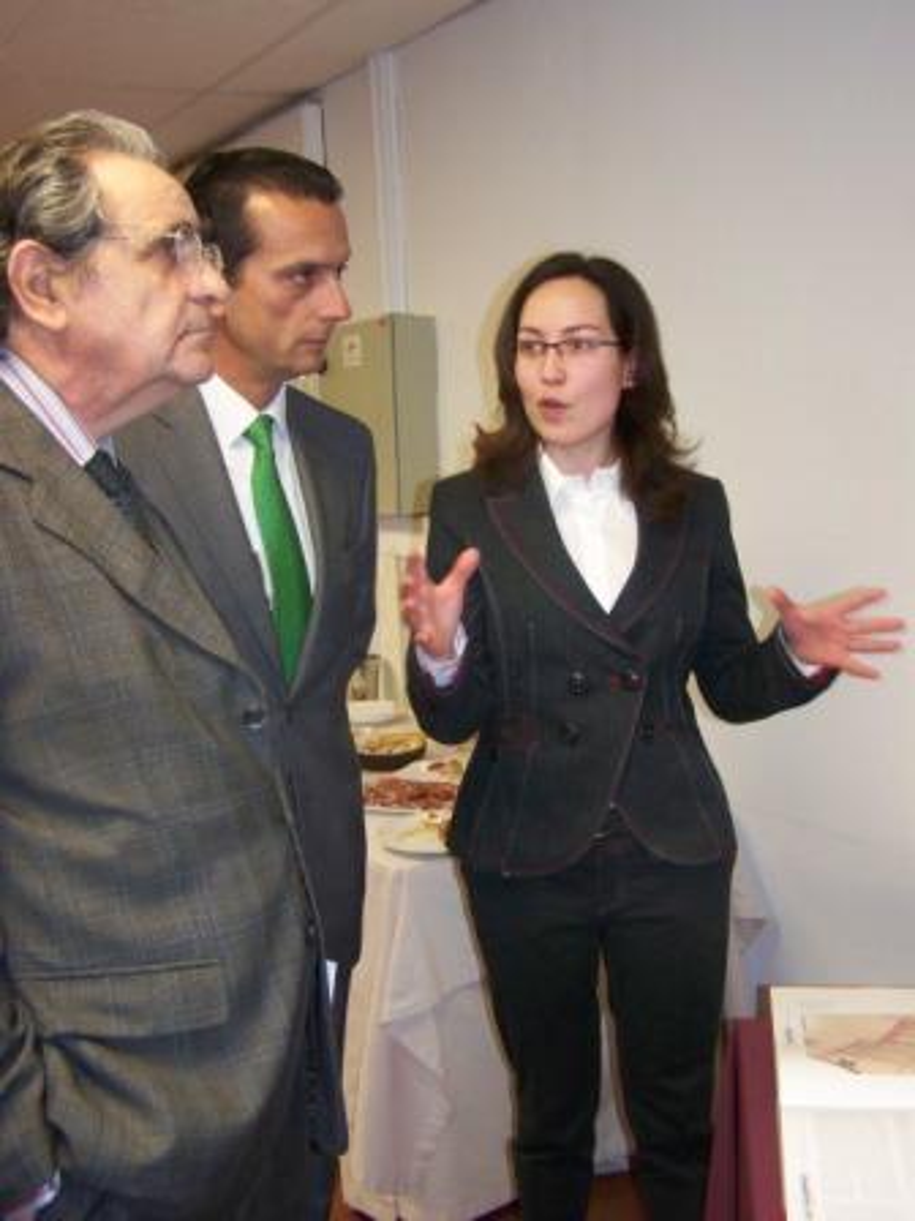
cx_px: 458
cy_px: 610
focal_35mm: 38
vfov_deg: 49.0
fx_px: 1339
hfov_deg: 37.7
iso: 200
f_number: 2.8
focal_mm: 6.3
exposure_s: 1/40
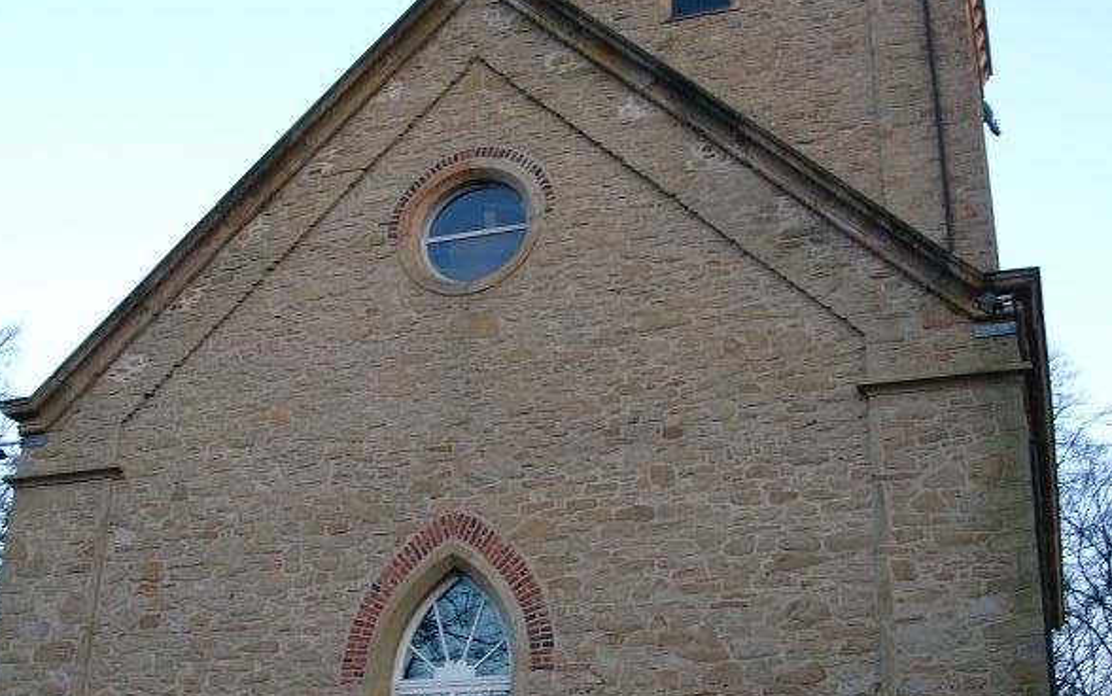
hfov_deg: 41.0
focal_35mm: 49
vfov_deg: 26.3
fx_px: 1486
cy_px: 431
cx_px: 554
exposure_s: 1/69.6
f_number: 2
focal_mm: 7.13
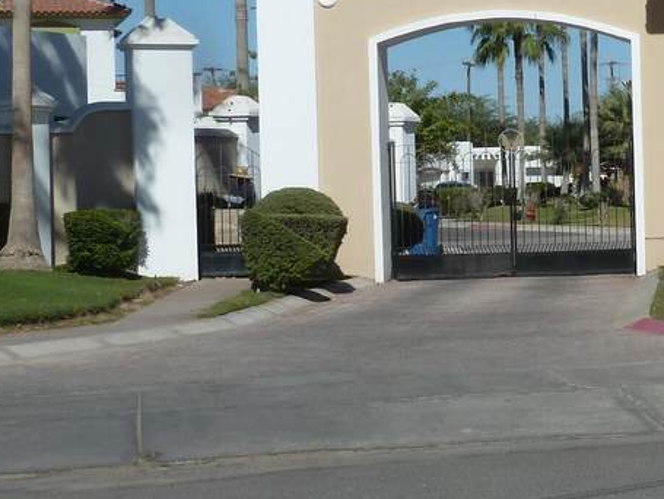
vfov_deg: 14.2
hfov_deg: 18.0
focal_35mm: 104
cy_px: 150
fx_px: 1996
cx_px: 797
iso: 80
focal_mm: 6.1
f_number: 5.6
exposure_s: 1/640
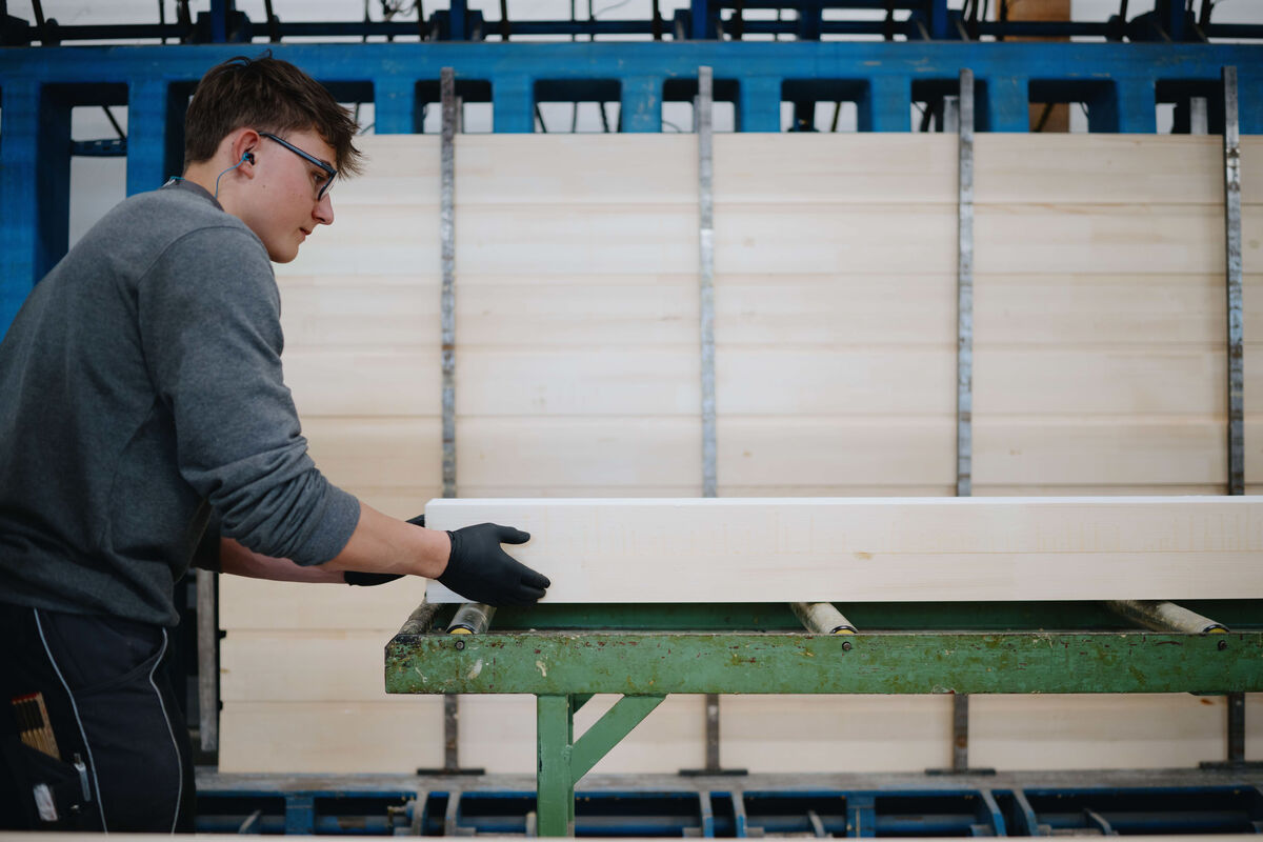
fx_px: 1228
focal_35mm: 35
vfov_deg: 37.9
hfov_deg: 54.4
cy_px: 421
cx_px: 632
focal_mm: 35
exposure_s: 1/125
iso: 220
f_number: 1.8
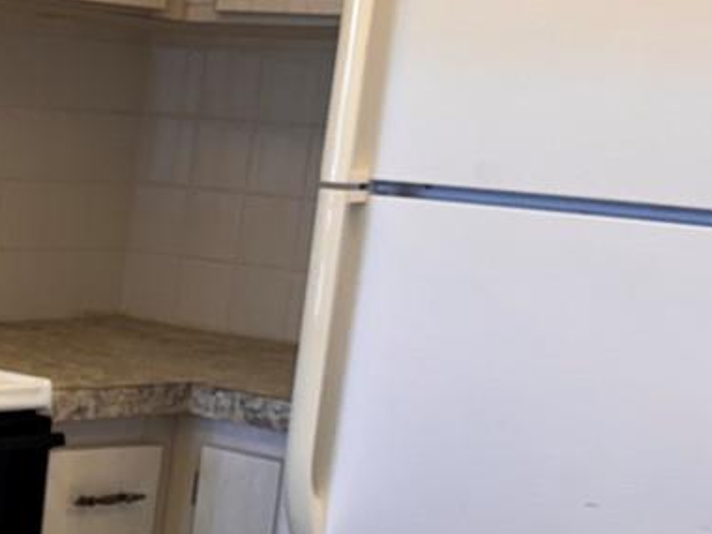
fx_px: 2077
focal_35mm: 101
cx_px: -129
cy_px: 615
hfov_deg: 18.5
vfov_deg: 14.3
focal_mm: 6.76
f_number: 1.78
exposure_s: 1/120
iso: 100
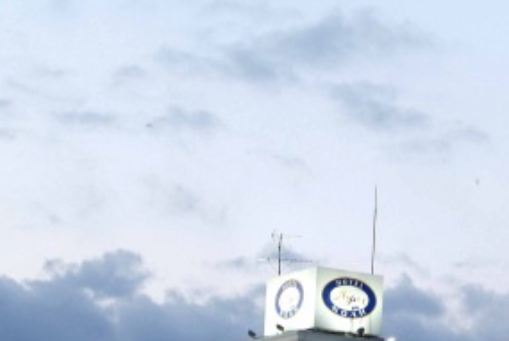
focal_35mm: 168
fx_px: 2379
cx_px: 639
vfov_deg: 8.1
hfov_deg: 11.9
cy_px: 407
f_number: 16
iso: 200
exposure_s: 1/3
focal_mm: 40
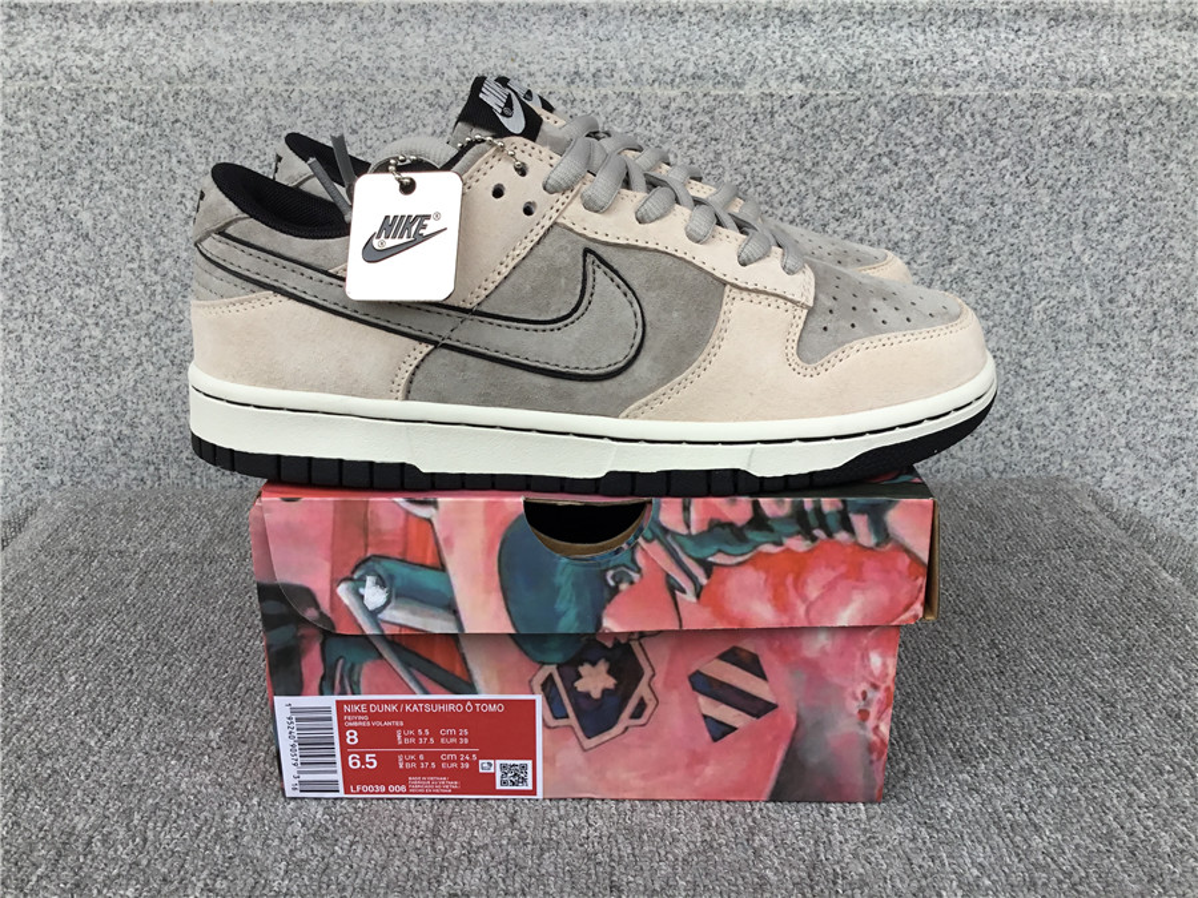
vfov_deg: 45.4
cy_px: 449
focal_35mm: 31
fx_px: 1073
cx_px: 599
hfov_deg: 58.4
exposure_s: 1/140
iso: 25
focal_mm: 3.3
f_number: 2.4
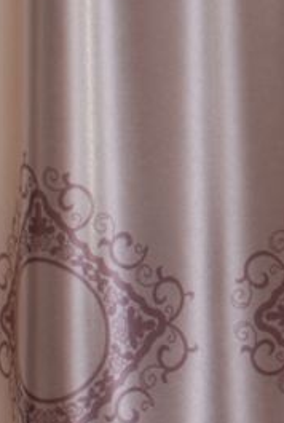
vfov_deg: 5.1
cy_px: -332
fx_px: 4685
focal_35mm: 398
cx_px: 845
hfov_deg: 3.4
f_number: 8
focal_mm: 44
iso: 100
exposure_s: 1/8
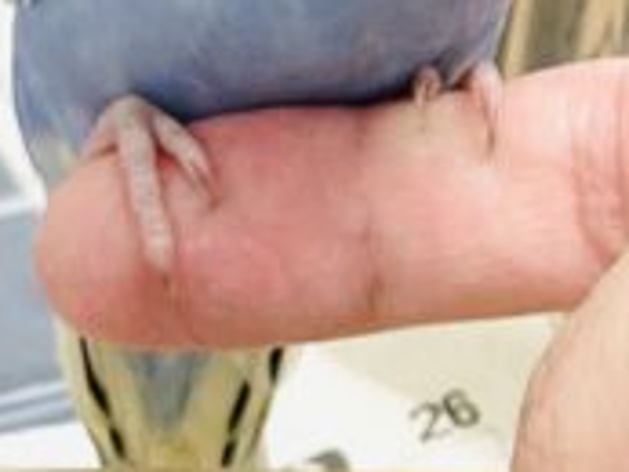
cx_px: 571
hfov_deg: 10.2
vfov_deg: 7.7
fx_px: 3491
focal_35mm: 192
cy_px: 51
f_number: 2
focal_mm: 6
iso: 100
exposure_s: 1/99
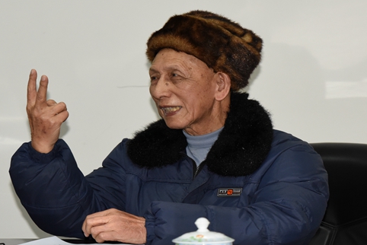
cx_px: 153
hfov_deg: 21.0
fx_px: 989
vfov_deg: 14.1
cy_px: 130
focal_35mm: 97
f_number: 8
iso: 3200
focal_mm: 78
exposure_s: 1/80
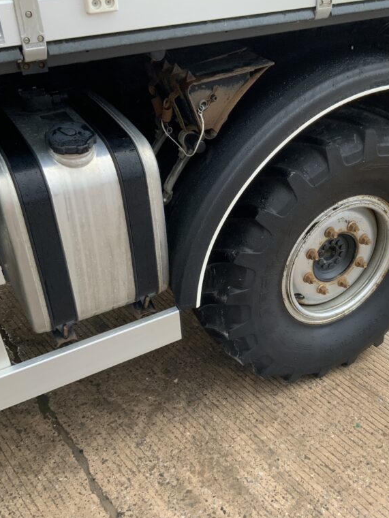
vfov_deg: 47.9
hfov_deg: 36.5
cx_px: 255
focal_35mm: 39
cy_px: 259
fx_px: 584
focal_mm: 3
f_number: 1.8
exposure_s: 1/122
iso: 64
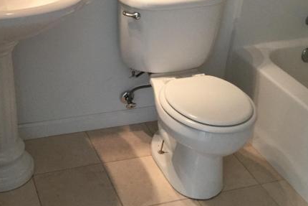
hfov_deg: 33.2
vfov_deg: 22.6
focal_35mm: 60
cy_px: 72
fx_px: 513
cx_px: 117
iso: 100
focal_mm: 3.3
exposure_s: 1/30
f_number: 2.4
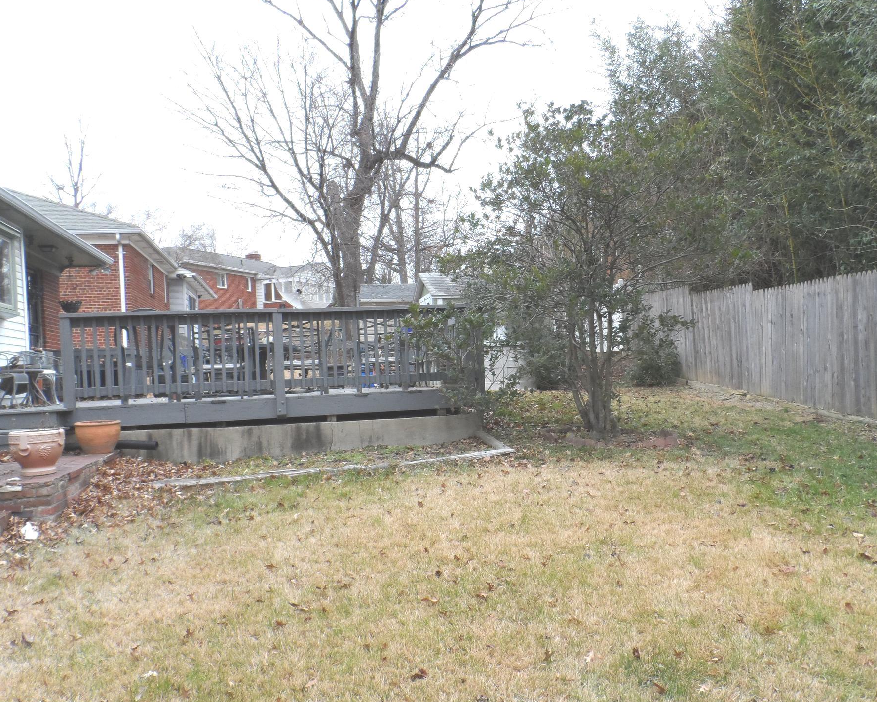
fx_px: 701
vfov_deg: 53.2
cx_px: 471
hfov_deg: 64.0
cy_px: 364
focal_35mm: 27
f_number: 3.2
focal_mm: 4
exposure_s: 1/90
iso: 80
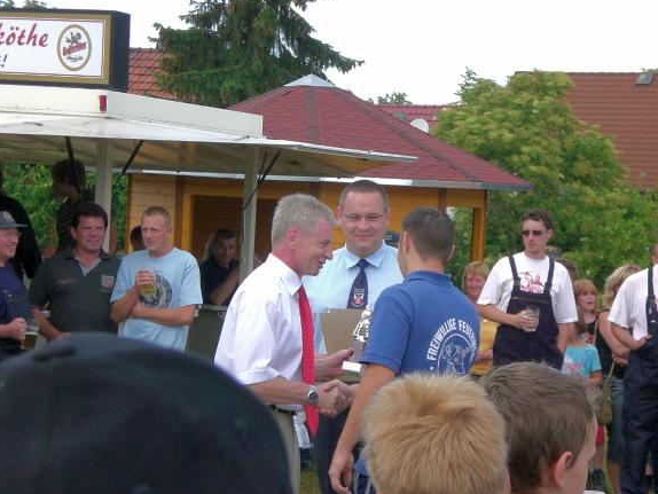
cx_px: 365
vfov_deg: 11.7
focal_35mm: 127
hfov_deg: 15.5
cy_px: 249
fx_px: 2415
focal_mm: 18.9
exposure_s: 1/250
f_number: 5.9
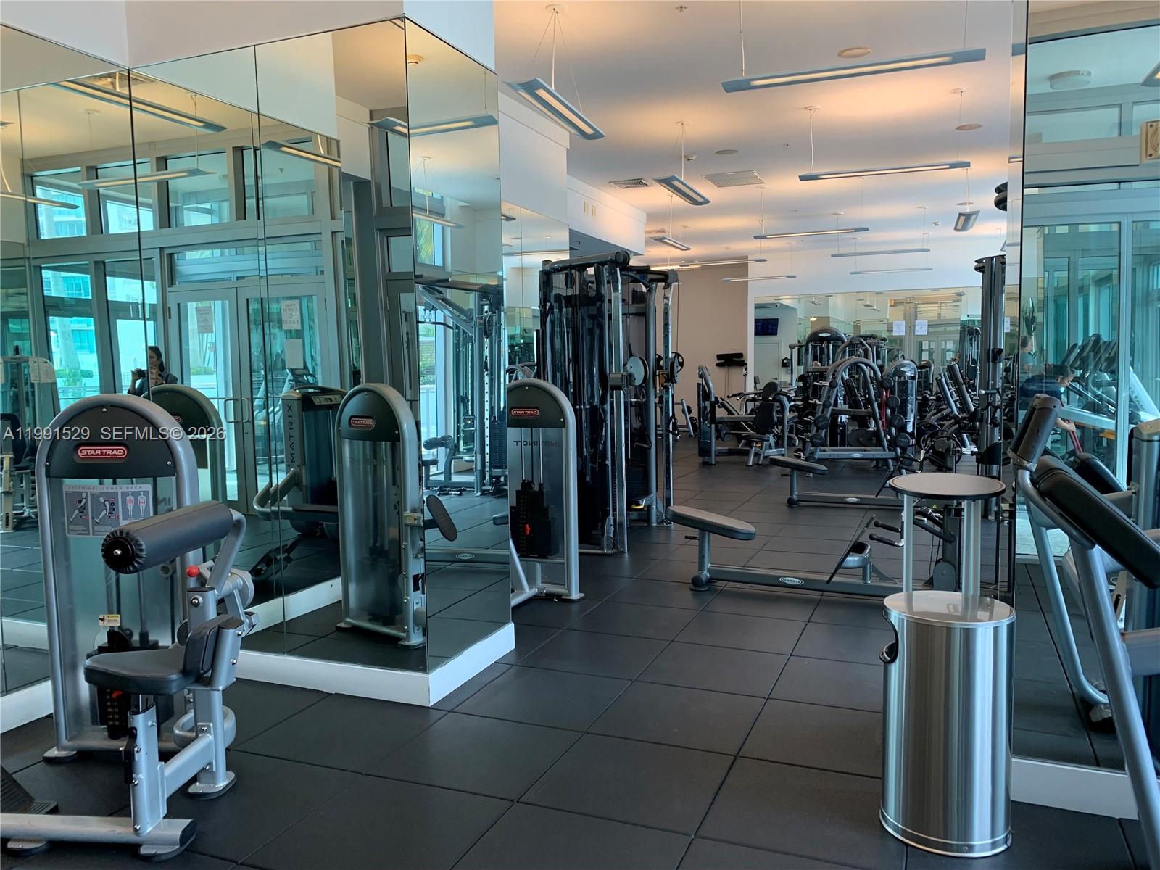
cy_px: 435
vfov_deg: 53.1
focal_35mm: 26
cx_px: 580
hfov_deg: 67.3
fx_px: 871
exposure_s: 1/121
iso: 50
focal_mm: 4.25
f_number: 1.8
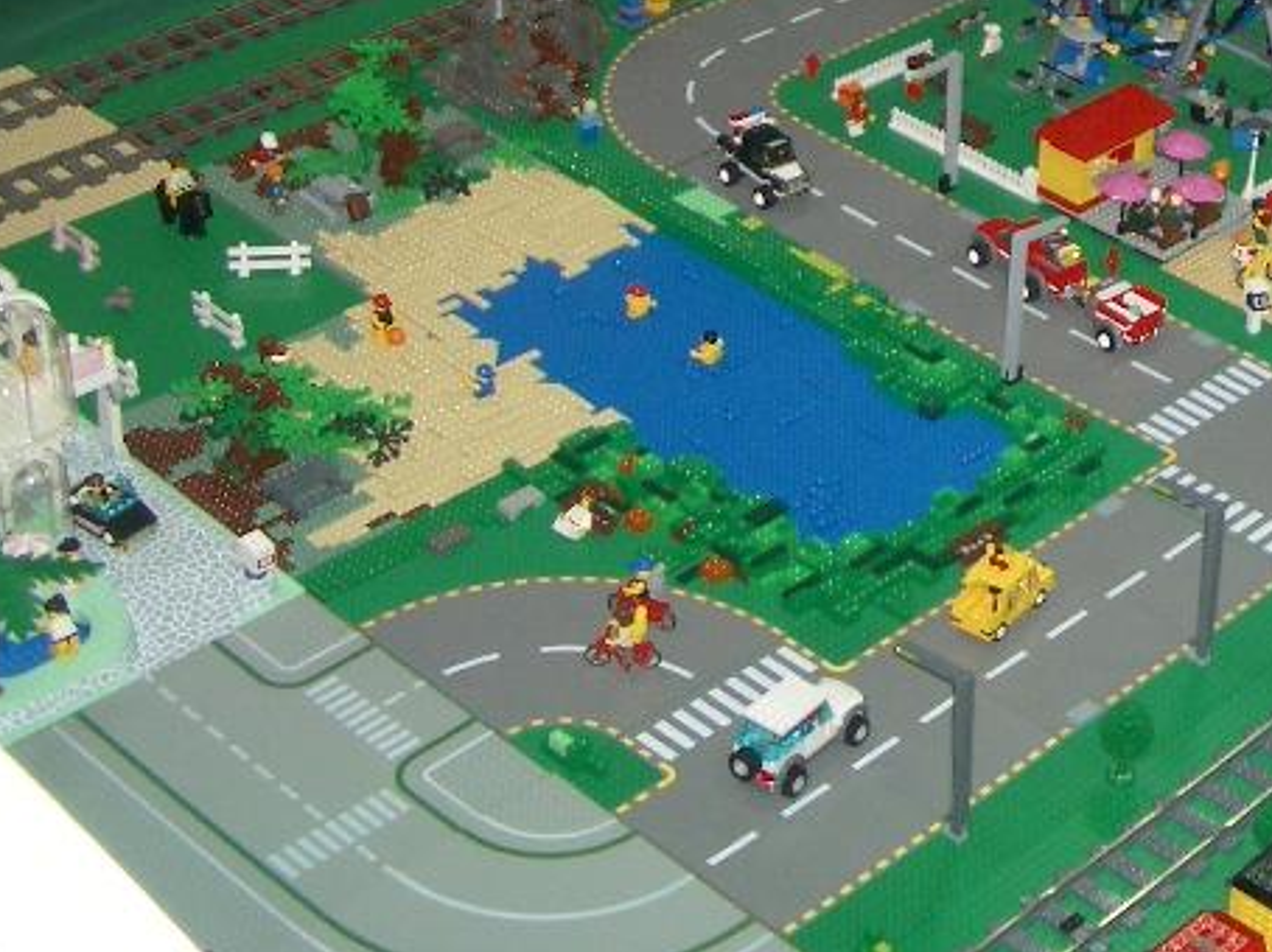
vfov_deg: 17.9
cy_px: -118
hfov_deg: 23.5
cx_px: 1334
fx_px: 2901
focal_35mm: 79
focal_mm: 5.8
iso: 100
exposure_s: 1/60
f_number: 2.6
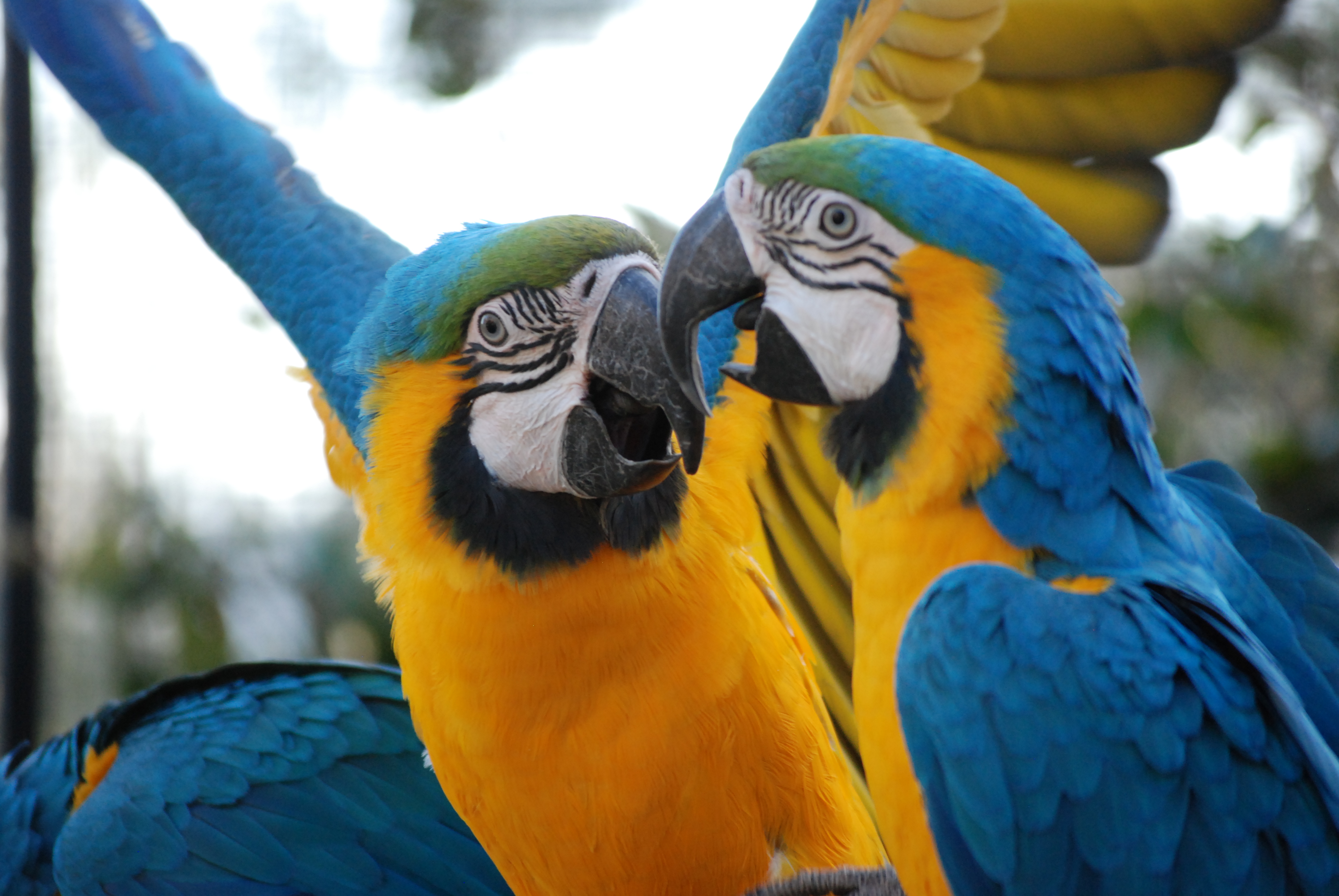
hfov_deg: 10.1
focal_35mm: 202
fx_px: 7541
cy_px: 448
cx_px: 670
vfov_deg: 6.8
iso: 800
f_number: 5
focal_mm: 135
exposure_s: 1/200
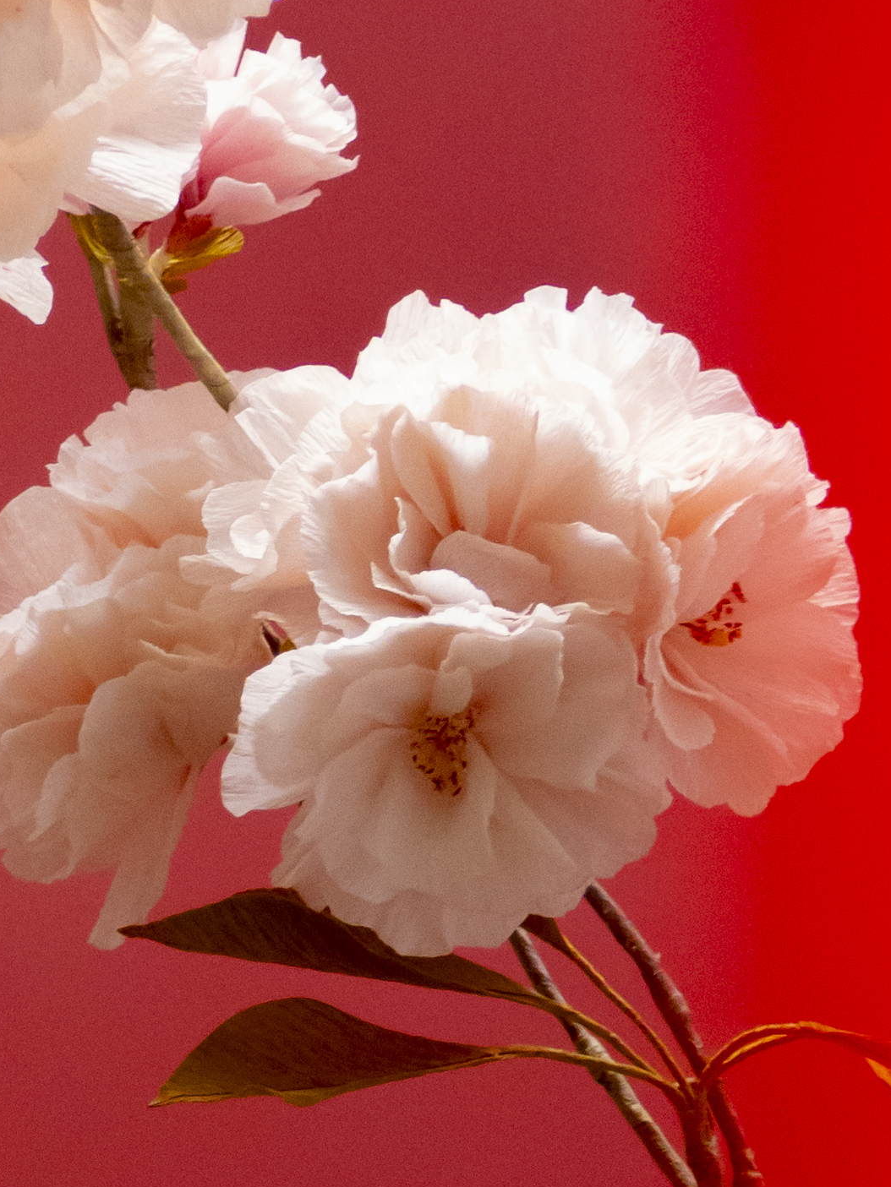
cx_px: 260
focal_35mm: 225
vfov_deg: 8.8
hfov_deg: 6.6
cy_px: 1023
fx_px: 7721
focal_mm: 21.81
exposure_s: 1/20
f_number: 3.5
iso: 1600
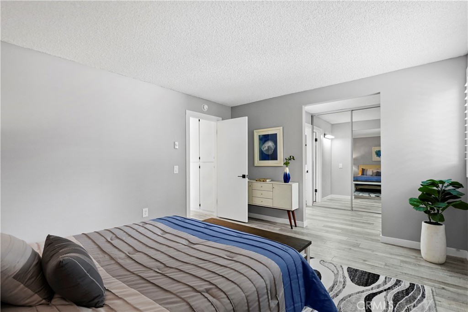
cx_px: 234
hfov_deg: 96.7
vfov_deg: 73.8
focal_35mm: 16
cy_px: 156
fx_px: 208
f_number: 7.1
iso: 2000
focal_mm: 16
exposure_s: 1/30
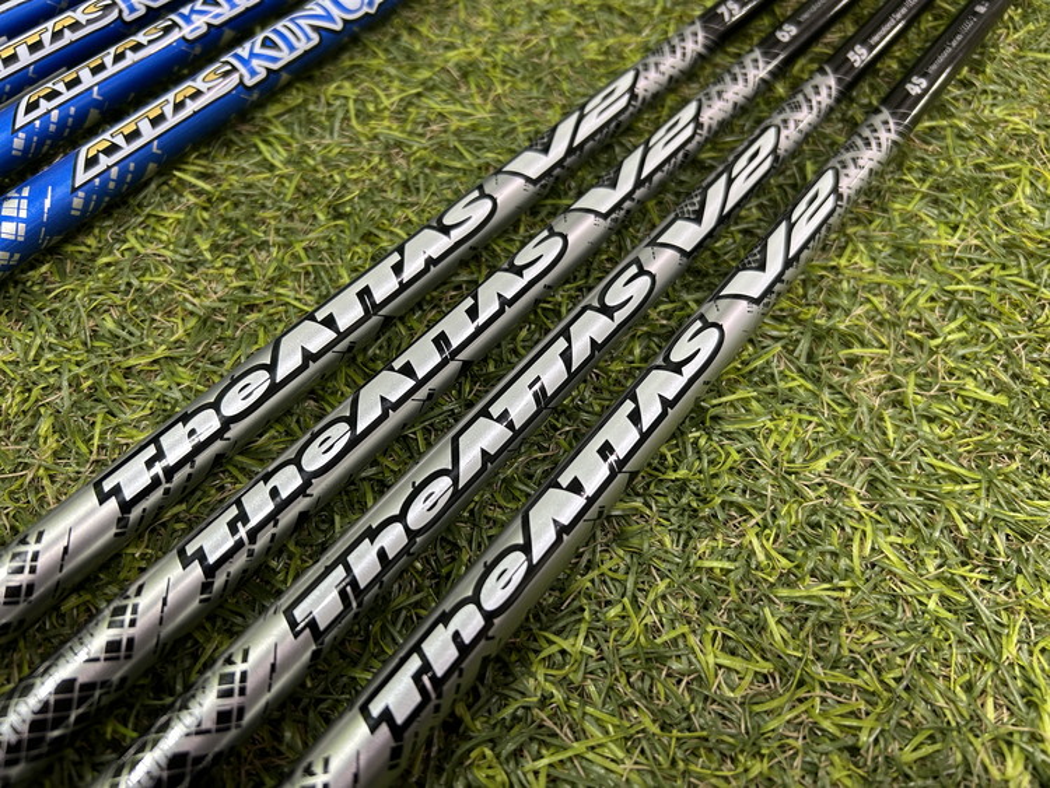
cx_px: 525
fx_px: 789
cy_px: 394
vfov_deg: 53.1
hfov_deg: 67.3
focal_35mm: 26
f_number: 1.5
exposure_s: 1/50
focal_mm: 5.7
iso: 160
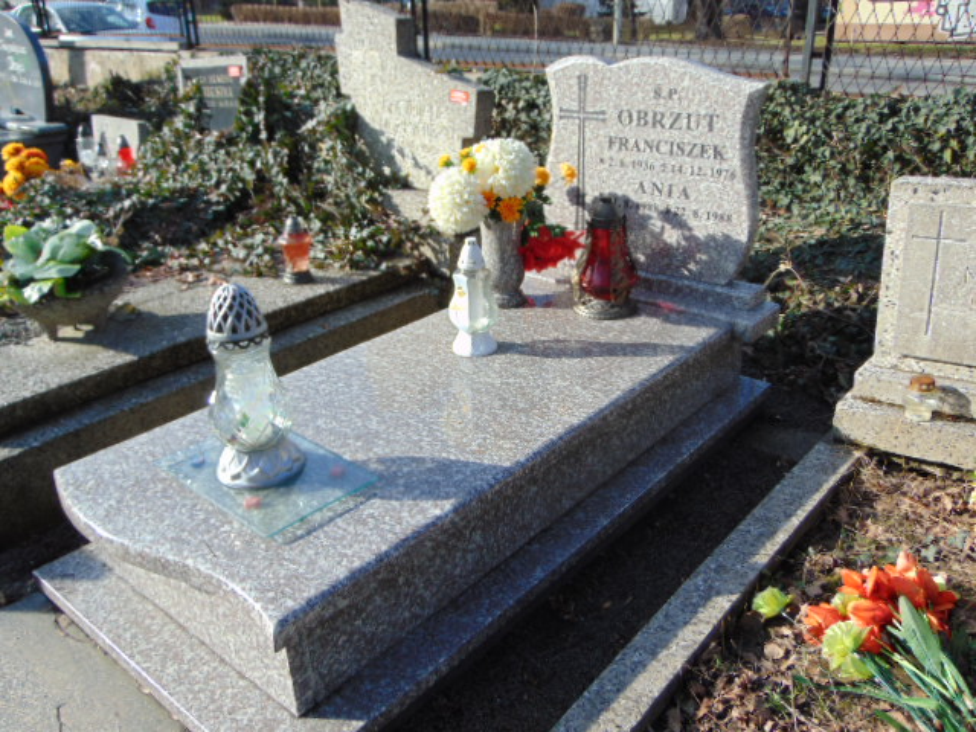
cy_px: 366
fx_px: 846
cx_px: 488
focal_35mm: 30
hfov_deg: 60.0
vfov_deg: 46.8
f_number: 3.1
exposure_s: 1/500
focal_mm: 5.4
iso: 80
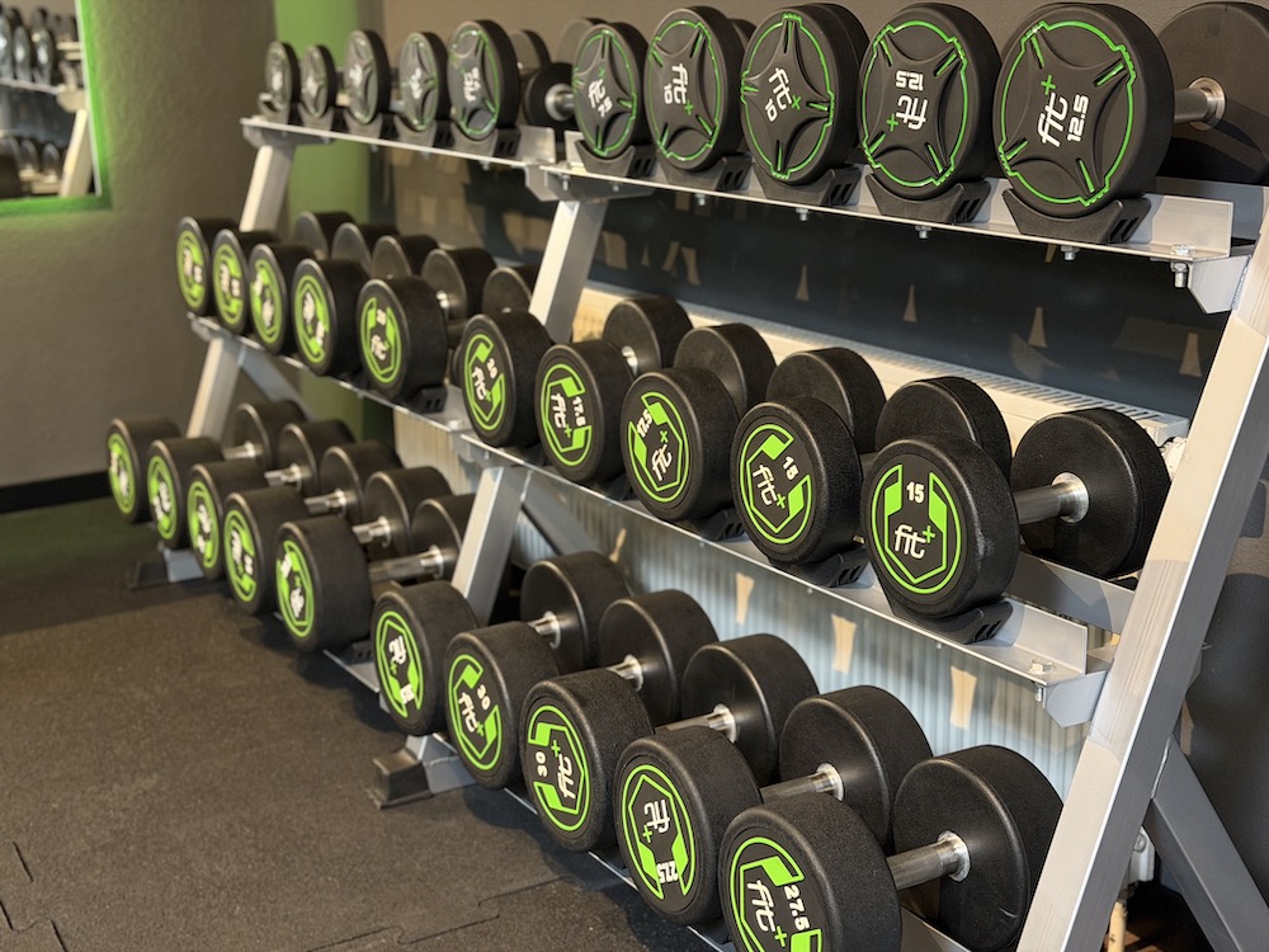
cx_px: 634
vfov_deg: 30.3
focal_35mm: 48
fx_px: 1760
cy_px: 476
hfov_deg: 39.7
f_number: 1.78
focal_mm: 6.76
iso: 640
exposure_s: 1/25
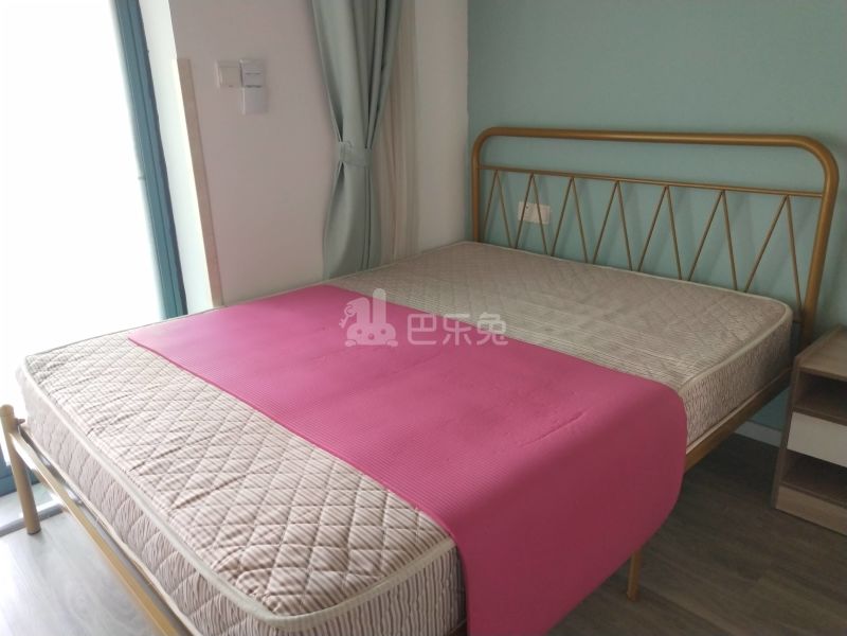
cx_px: 424
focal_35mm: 30
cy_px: 318
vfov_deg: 46.8
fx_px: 734
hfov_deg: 60.0
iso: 174
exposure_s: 1/50
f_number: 1.8
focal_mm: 3.95
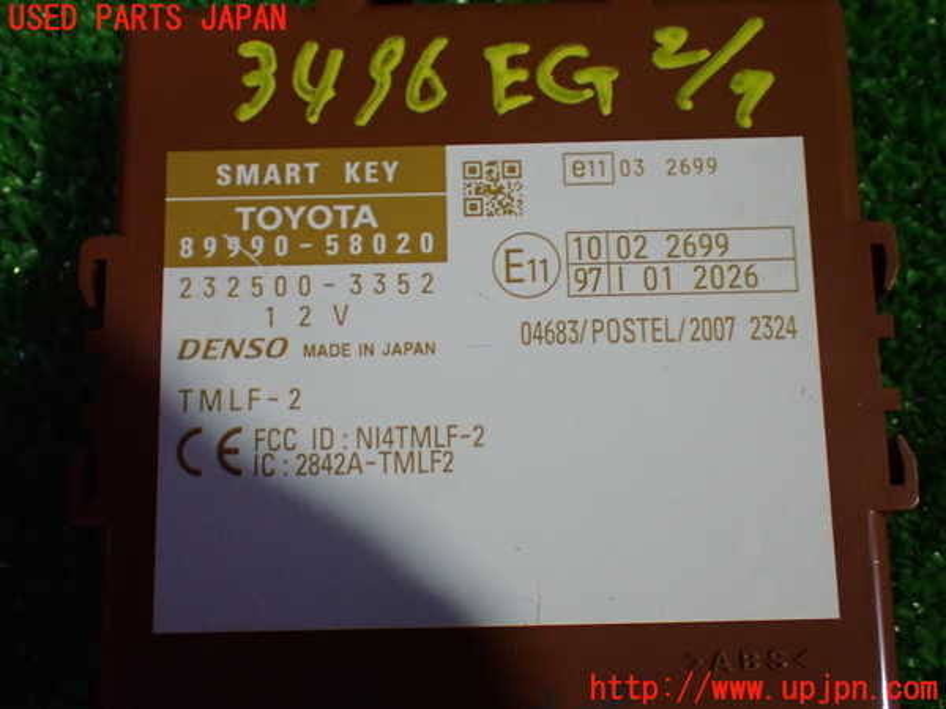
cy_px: 354
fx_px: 1284
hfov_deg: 40.4
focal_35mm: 47
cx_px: 473
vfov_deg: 30.9
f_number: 3.1
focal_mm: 8.4
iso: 800
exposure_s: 1/60
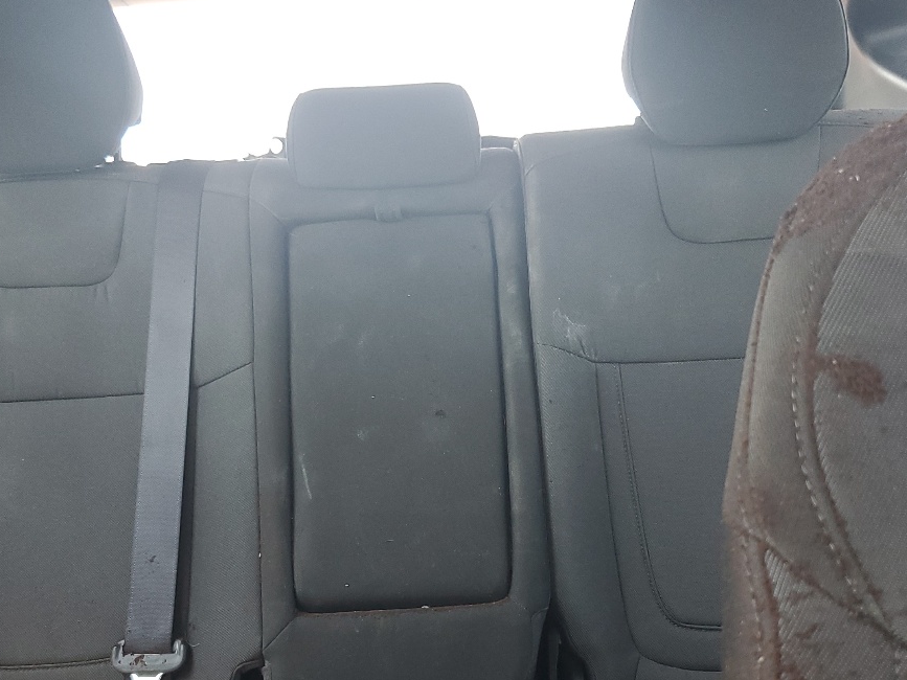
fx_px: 1258
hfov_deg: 39.7
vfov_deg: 29.8
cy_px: 511
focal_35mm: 48
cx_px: 438
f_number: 1.5
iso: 82
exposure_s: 1/120
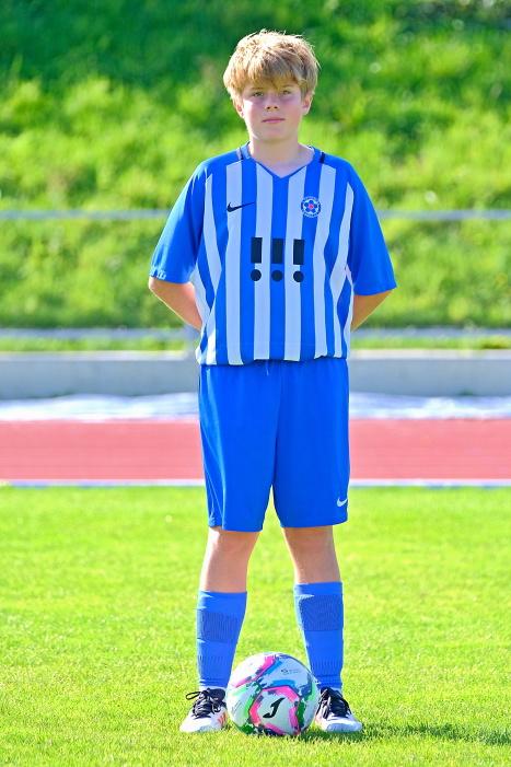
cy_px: 384
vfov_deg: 11.9
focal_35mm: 173
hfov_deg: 7.9
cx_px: 256
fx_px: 3685
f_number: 2.8
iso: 320
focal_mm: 115
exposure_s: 1/1300
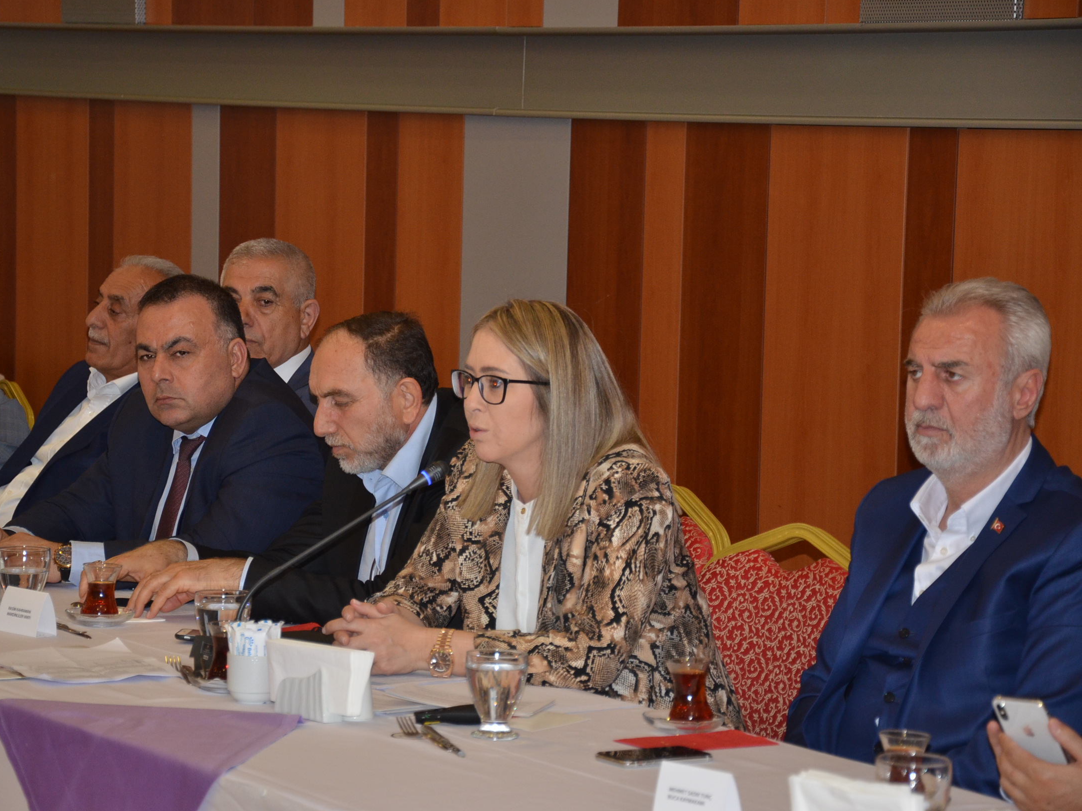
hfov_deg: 15.1
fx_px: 4094
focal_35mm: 131
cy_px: 404
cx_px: 483
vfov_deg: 11.3
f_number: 5.3
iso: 800
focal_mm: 80
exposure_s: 1/60
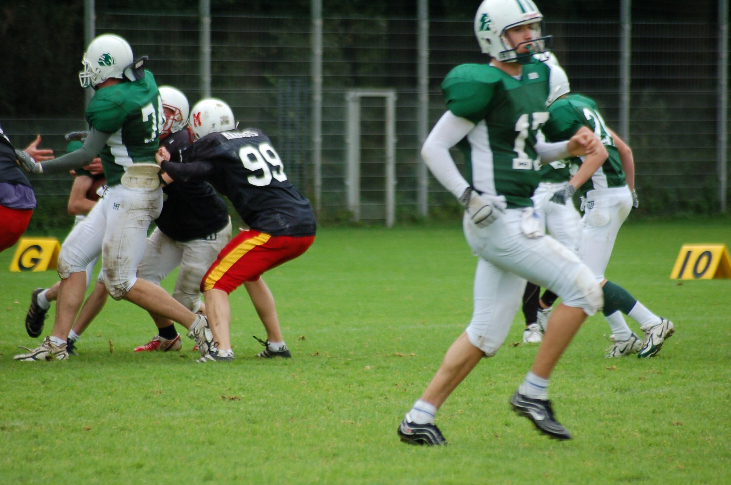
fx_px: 7337
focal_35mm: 362
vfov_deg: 3.8
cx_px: 364
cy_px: 242
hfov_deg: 5.7
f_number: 5.3
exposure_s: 1/500
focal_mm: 240
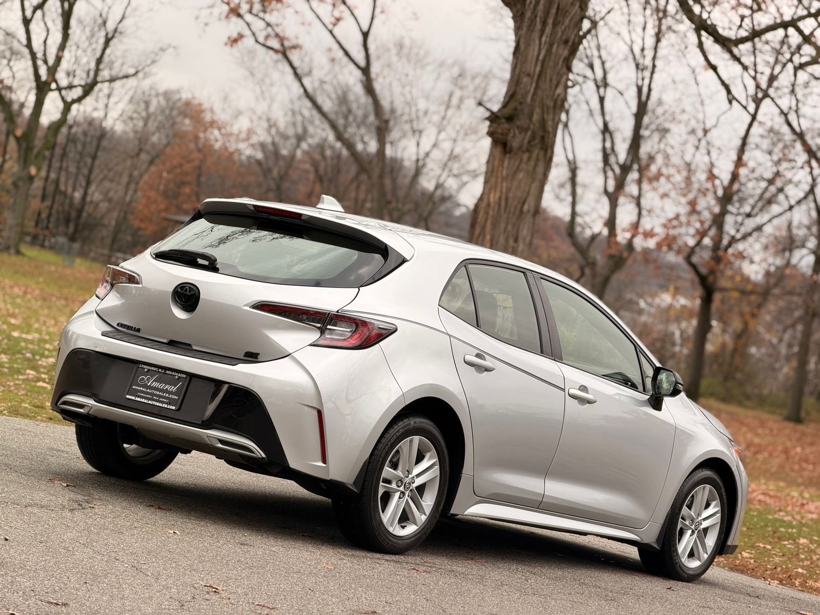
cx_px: 410
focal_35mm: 100
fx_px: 2369
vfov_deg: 14.8
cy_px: 308
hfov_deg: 19.6
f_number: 2.8
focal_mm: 16.89
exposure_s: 1/147
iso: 50
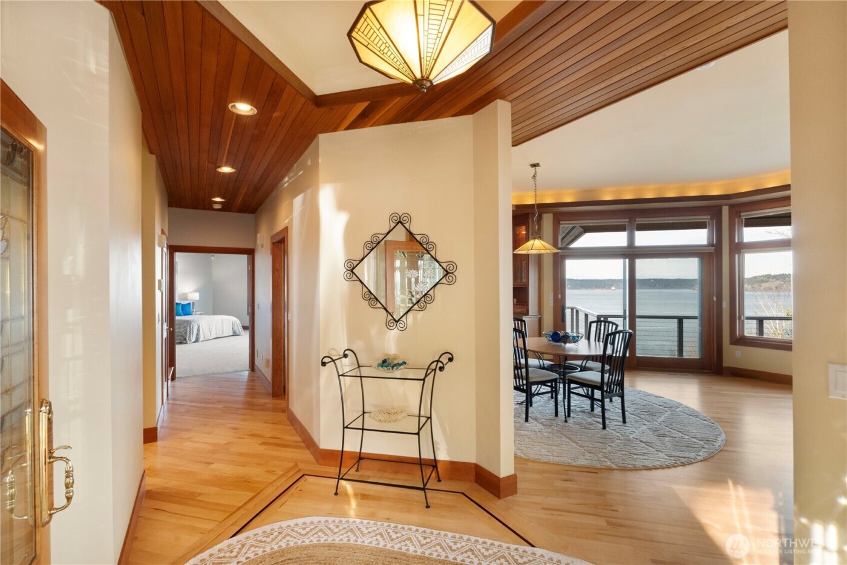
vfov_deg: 72.1
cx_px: 424
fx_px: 388
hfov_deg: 95.0
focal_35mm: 16
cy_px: 282
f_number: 9
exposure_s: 1/250
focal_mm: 11
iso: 800
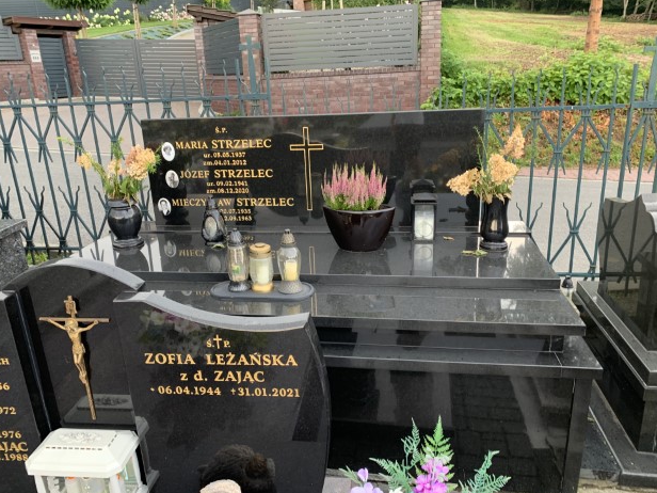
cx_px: 318
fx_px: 512
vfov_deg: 51.4
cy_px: 244
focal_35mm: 27
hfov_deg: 65.3
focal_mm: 4.25
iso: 80
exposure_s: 1/121
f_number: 1.8
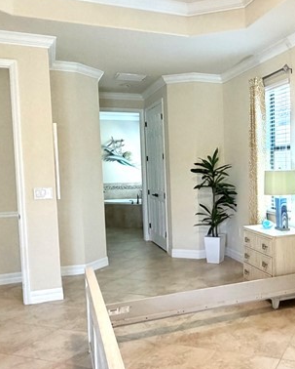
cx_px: 255
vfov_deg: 49.0
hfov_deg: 38.0
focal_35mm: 37
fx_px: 403
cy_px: 195
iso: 160
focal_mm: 2.22
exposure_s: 1/60
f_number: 2.2
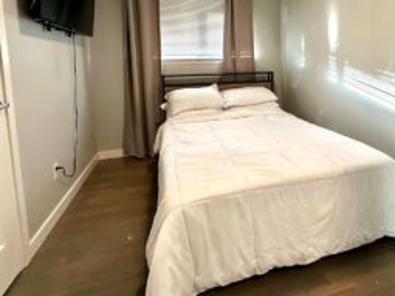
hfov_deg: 75.4
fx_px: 251
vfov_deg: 58.8
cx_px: 242
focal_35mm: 22
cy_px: 85
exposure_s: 1/120
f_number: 2.2
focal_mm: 2.22
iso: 200
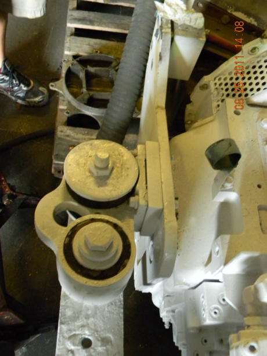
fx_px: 370
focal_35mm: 36
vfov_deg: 51.4
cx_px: 134
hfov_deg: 39.6
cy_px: 178
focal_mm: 6.4
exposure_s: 1/3.9
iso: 400
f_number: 3.7
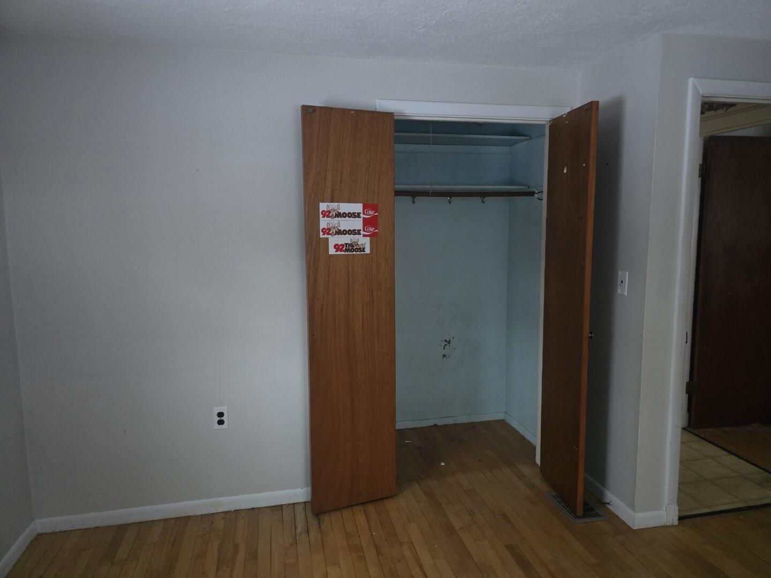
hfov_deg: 73.9
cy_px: 289
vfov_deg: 58.9
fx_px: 512
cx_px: 386
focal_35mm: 23
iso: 1600
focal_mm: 6.3
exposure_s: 1/30
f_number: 1.7
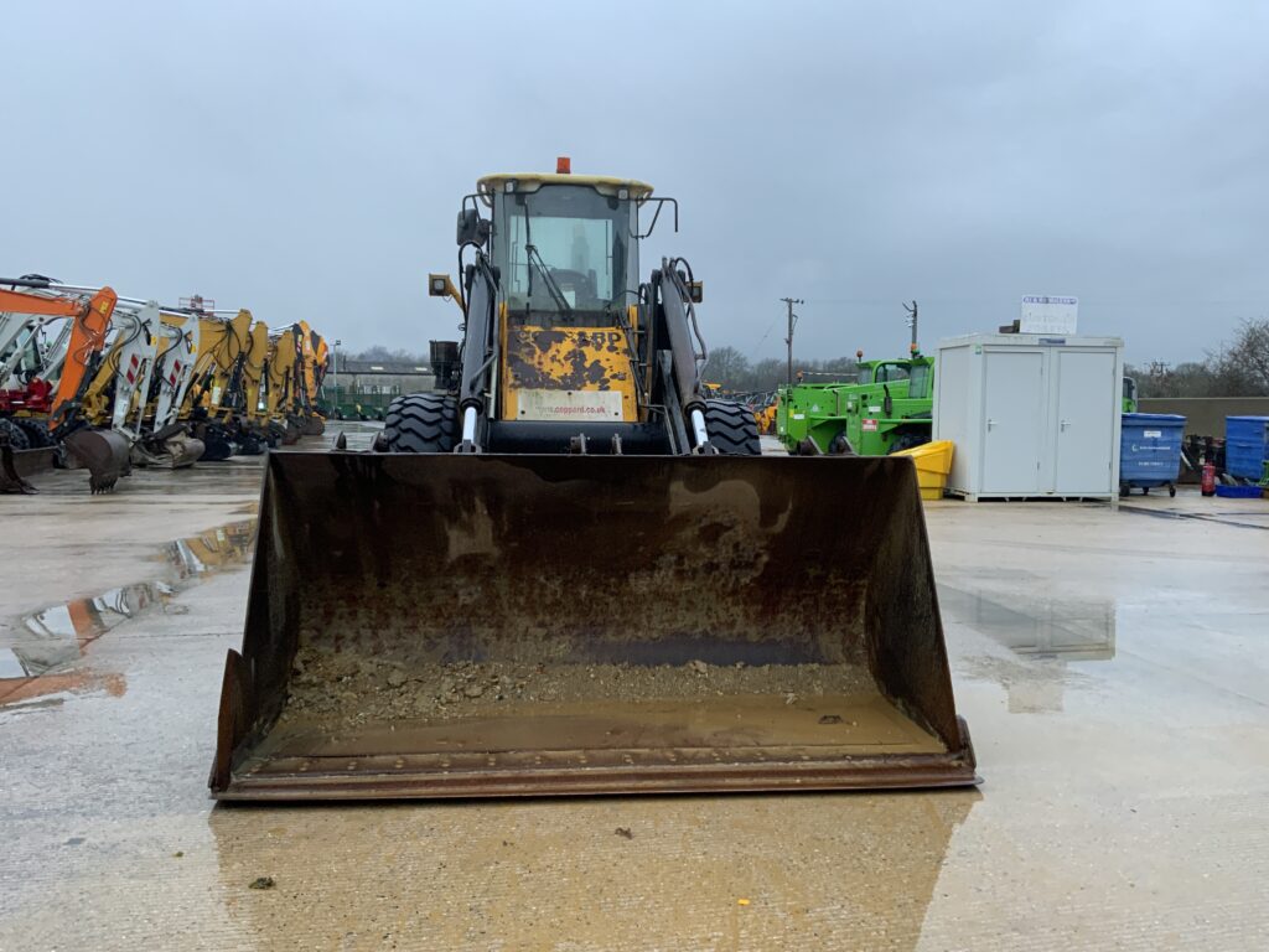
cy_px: 476
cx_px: 634
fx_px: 1063
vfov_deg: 48.2
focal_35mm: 29
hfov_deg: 61.7
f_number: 1.8
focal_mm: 3
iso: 64
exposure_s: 1/118
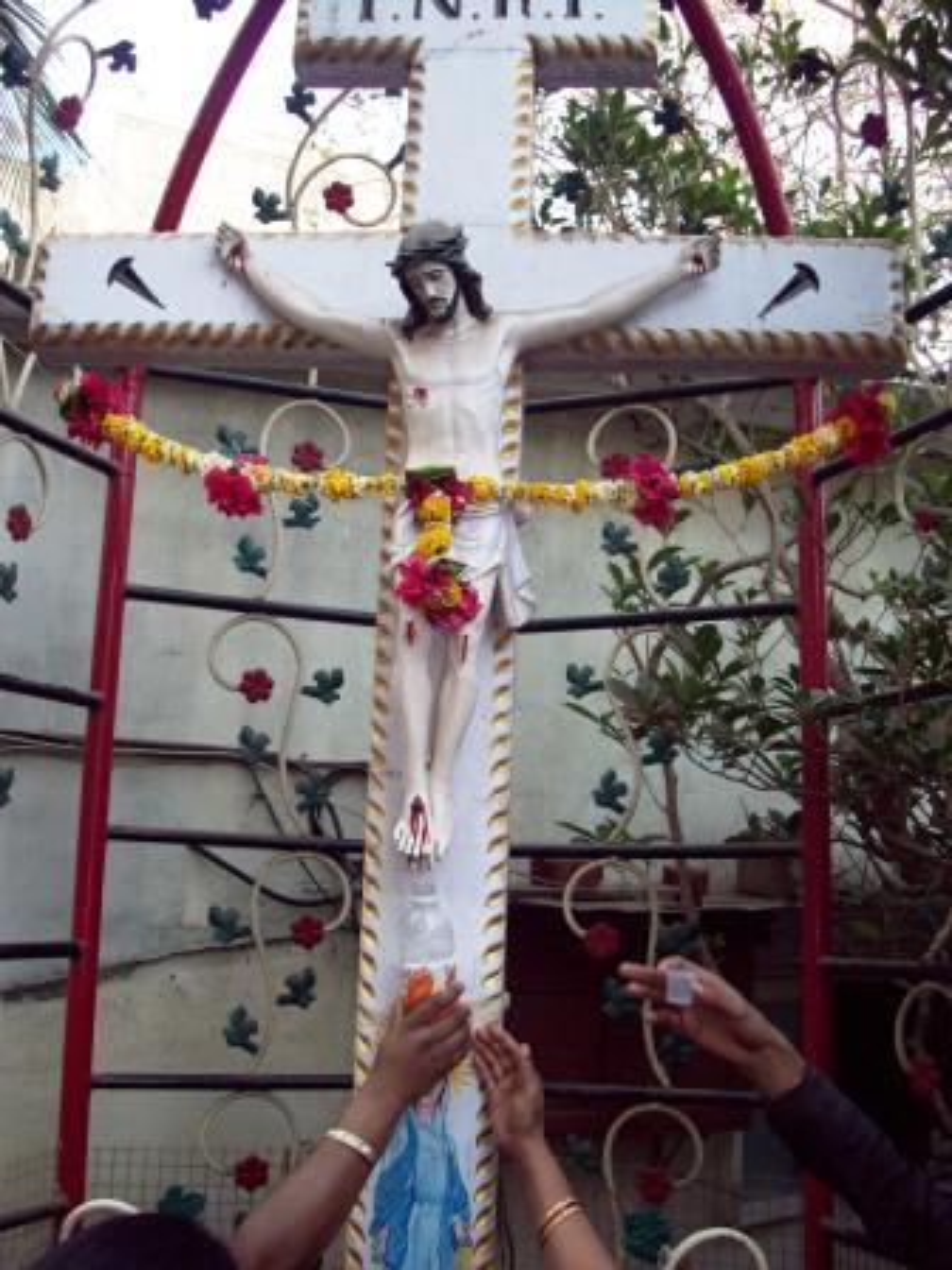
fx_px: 1357
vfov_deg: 50.1
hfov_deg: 38.7
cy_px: 635
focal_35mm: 37
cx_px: 476
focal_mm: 6.2
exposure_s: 1/85.8
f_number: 2.8
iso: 80
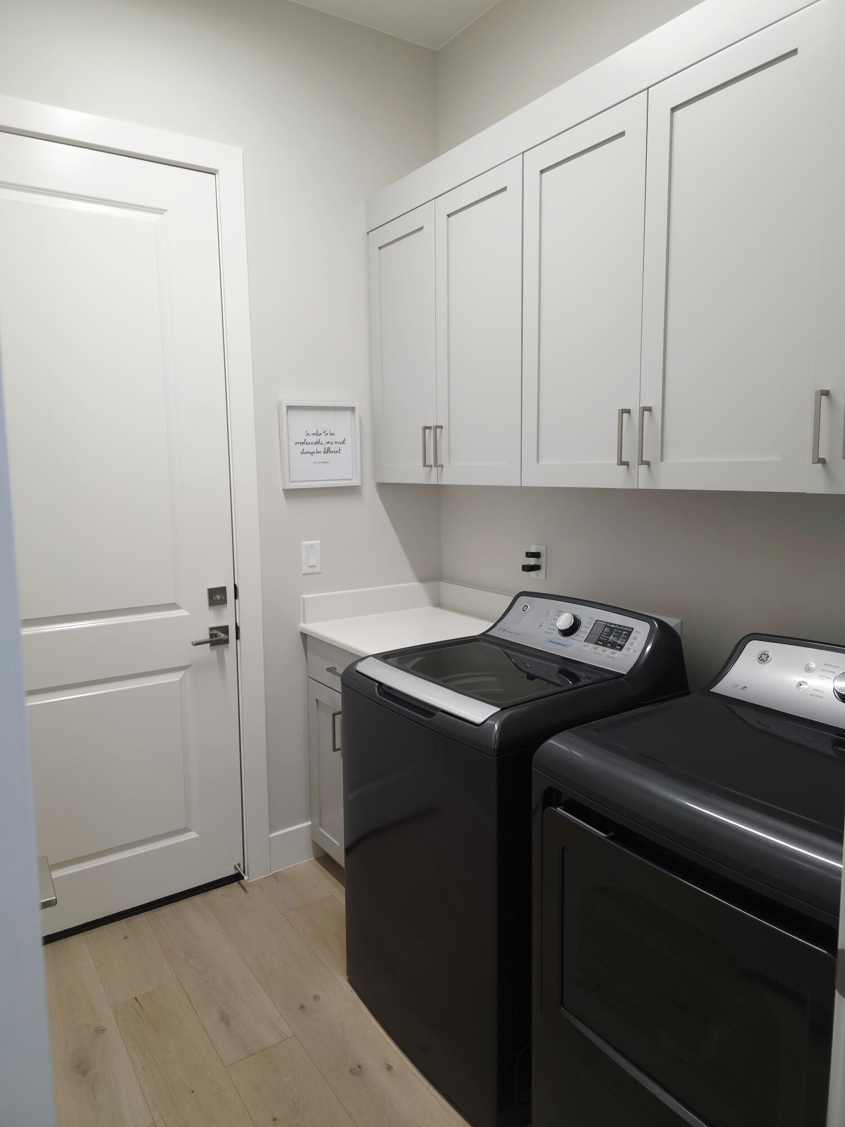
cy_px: 564
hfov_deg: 58.9
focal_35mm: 23
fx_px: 749
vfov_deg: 73.9
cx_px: 422
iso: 80
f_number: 1.7
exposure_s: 1/60.2
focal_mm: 6.3
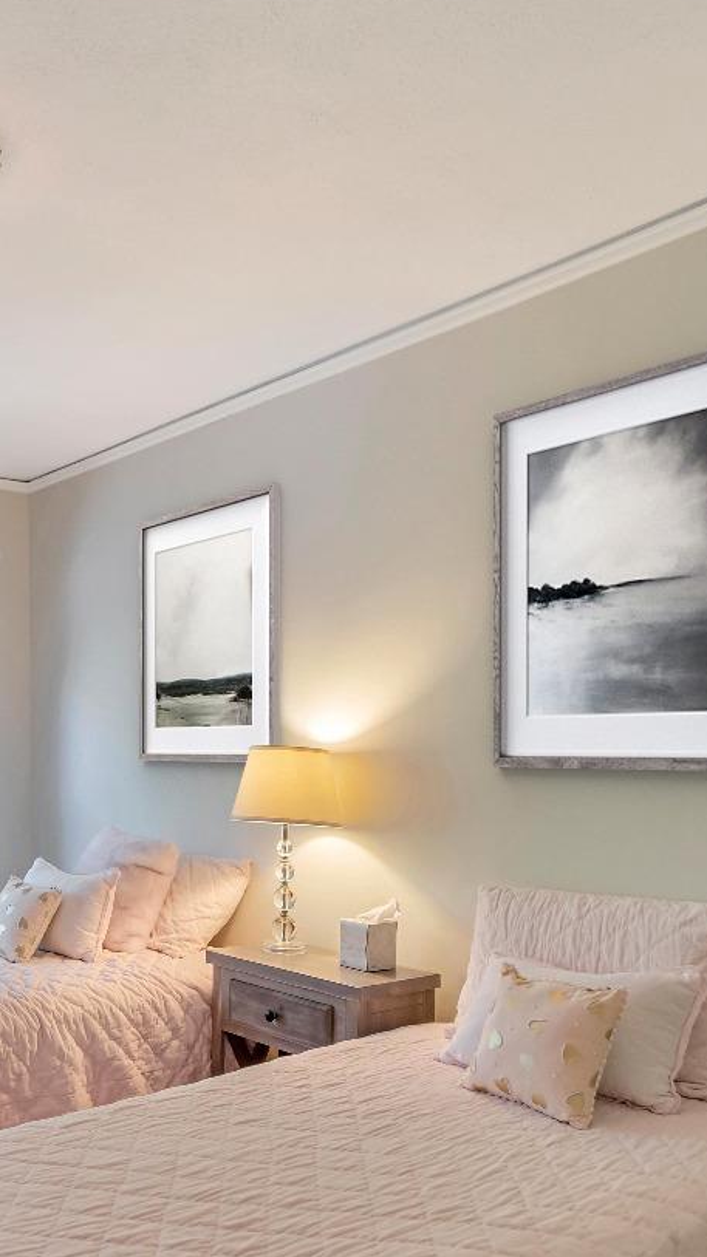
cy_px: 700
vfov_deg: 65.9
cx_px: 84
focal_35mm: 29
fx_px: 967
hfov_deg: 37.7
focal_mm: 10
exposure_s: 1/3
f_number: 8
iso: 100
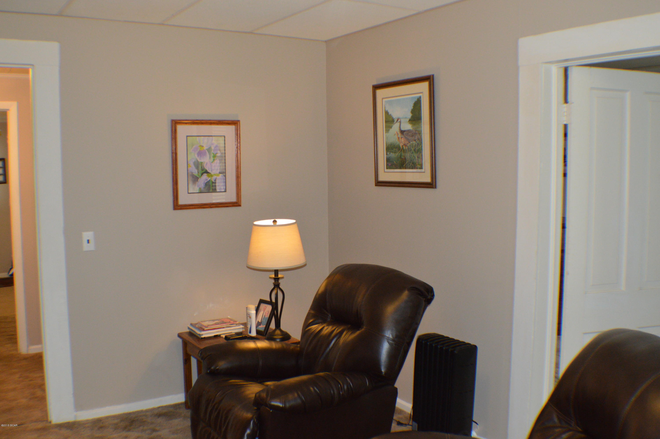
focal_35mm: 42
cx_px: 330
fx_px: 769
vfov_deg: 31.8
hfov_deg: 46.4
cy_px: 220
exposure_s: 1/60
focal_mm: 28
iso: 1250
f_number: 4.5
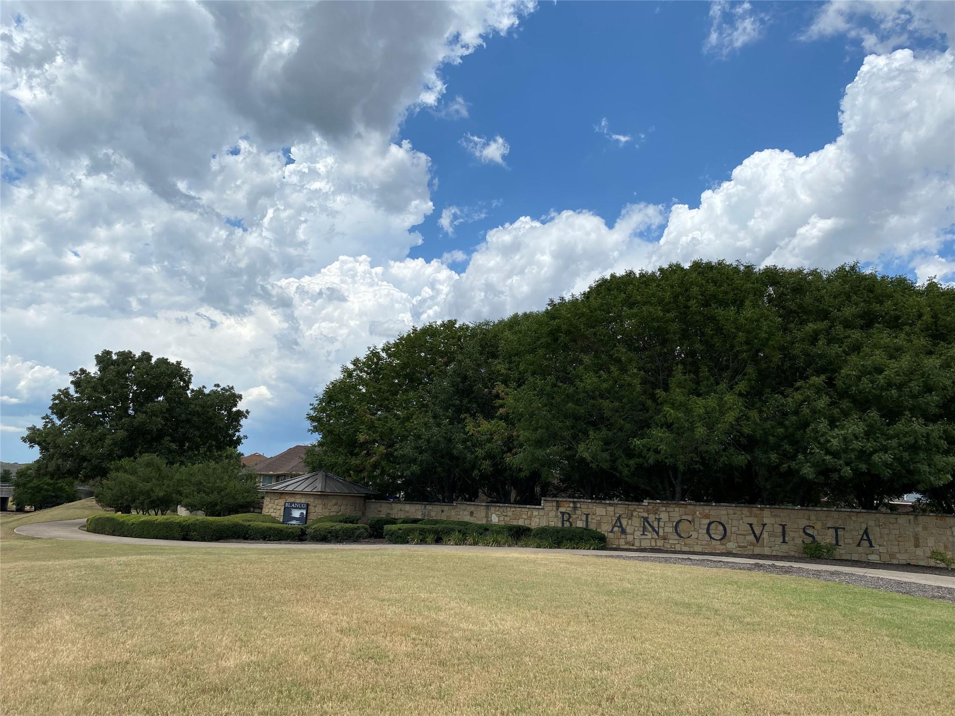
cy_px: 358
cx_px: 478
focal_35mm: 26
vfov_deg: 53.1
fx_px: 717
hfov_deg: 67.3
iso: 32
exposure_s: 1/4608
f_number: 1.8
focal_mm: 4.25
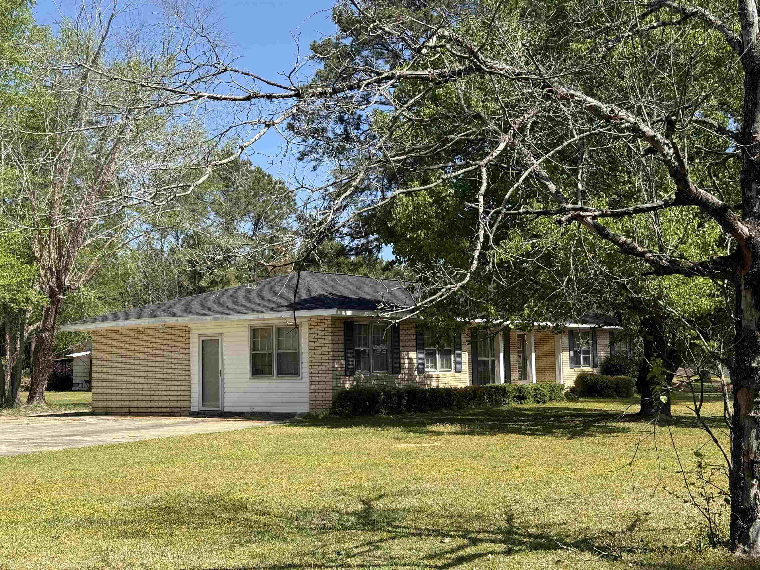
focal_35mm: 48
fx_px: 1054
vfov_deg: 30.3
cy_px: 285
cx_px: 380
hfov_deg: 39.7
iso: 64
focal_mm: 6.76
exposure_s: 1/2865
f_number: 1.78
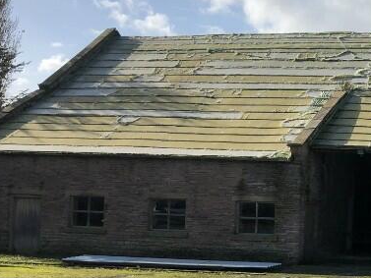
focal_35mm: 76
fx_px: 815
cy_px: 170
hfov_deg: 23.7
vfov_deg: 19.4
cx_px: 431
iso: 20
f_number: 1.8
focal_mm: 3.99
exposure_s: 1/2288
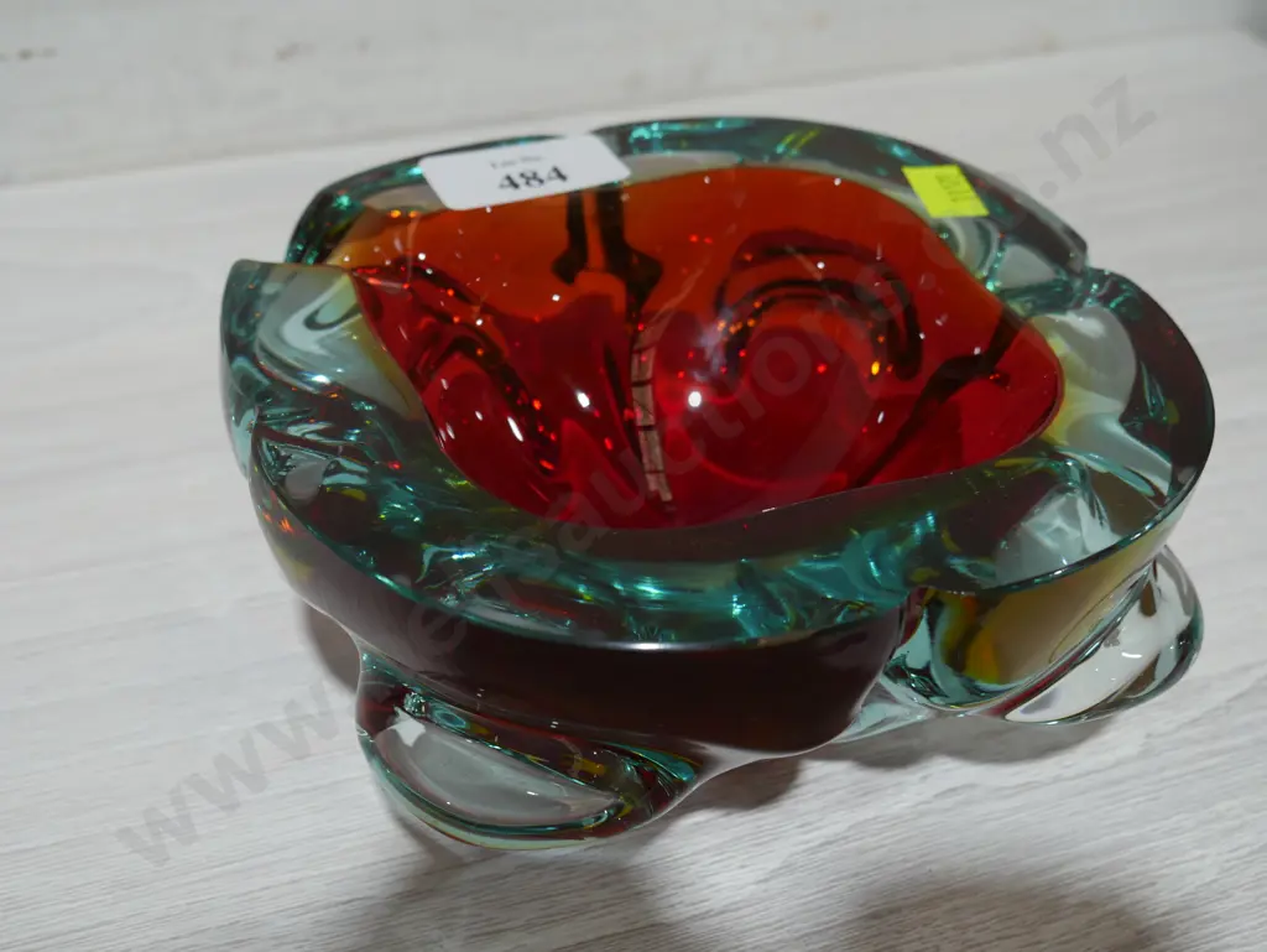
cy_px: 476
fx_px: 1831
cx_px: 634
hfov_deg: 38.2
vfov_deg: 29.1
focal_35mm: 50
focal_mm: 25
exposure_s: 1/60
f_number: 5.3
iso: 400
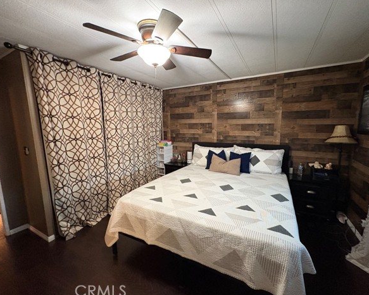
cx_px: 195
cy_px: 148
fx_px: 164
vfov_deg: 84.0
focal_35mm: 15
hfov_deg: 96.7
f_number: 2.2
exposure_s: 1/40
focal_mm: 2.22
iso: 640
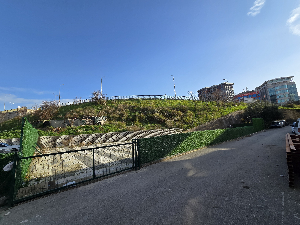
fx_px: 113
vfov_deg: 89.9
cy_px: 112
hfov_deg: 106.2
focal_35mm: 13
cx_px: 150
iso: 50
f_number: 2.2
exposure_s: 1/1521
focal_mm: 2.2
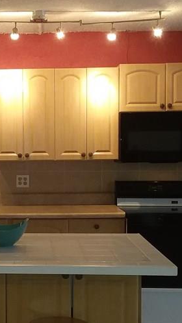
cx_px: 12
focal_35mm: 65
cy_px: 165
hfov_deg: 18.2
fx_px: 558
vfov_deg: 32.4
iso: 80
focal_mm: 2.47
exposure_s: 1/30
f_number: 1.9
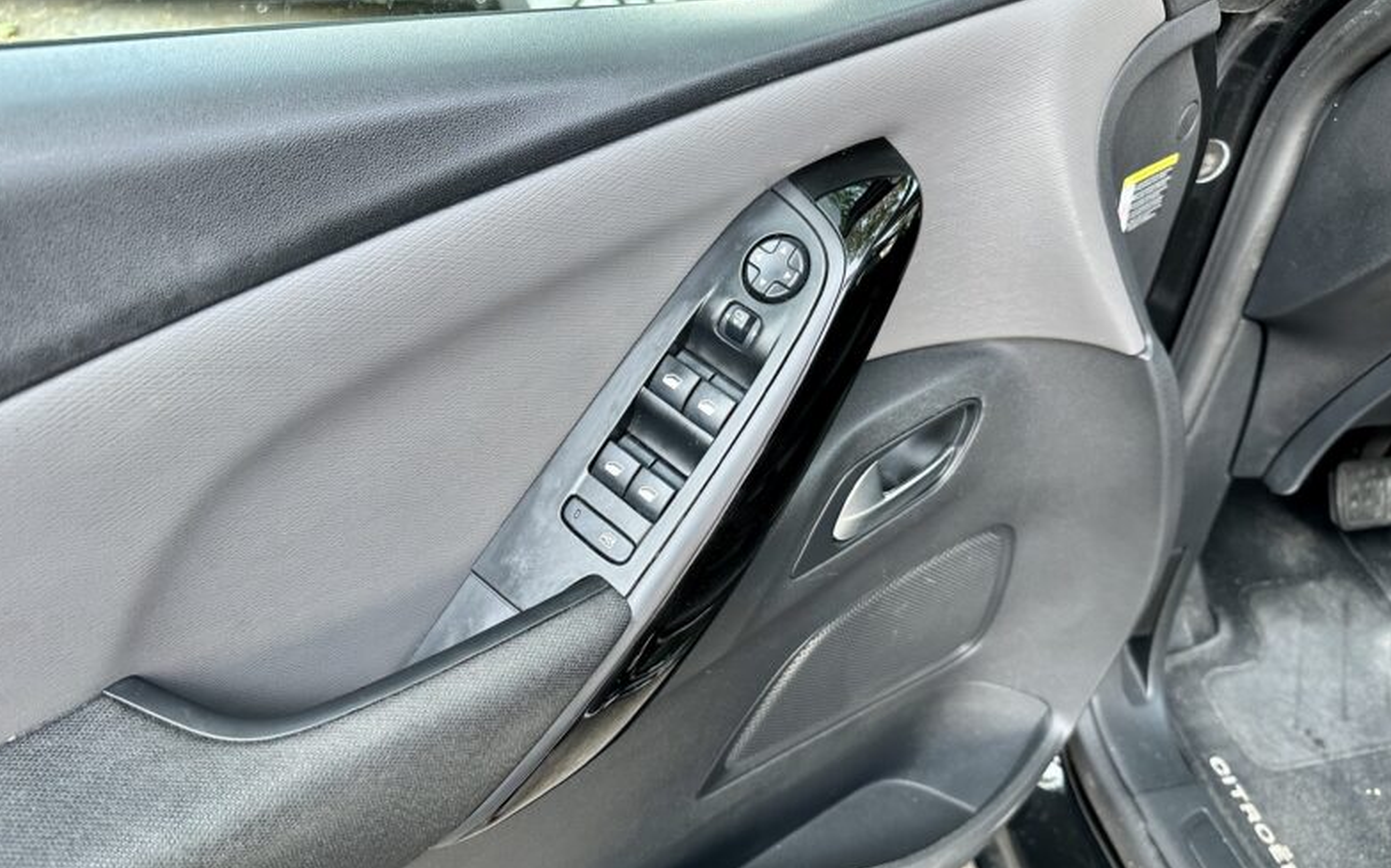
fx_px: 985
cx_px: 698
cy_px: 497
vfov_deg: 47.4
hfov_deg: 70.4
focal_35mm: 26
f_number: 1.78
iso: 200
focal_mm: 6.86
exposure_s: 1/121
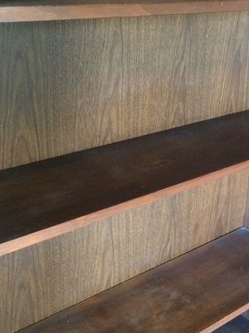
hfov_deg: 27.5
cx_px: 131
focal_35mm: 53
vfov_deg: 35.8
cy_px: 109
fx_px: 509
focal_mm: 4.12
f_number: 2.2
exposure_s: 1/30
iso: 250
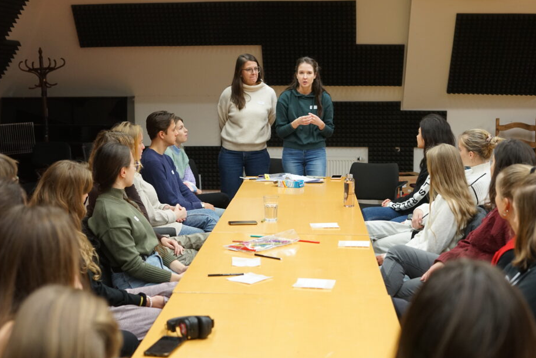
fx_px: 834
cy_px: 185
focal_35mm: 56
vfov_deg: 24.2
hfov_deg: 35.6
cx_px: 256
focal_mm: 50
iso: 1600
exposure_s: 1/160
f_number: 3.2
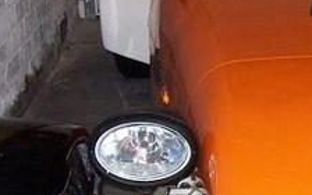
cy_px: 104
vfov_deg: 12.0
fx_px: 927
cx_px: 332
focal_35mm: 109
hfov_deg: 18.5
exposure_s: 1/64
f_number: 2.7
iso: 200
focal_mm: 6
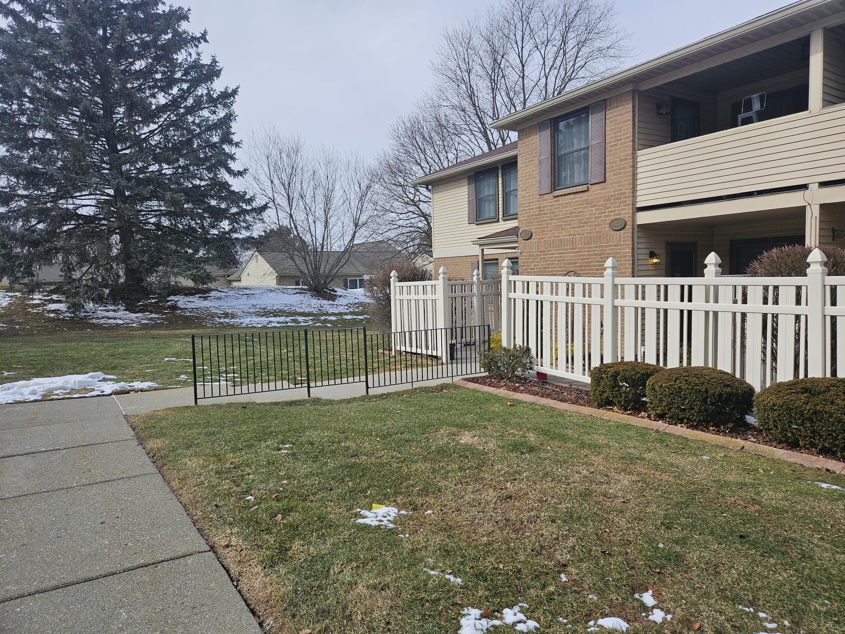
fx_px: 561
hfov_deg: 73.9
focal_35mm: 23
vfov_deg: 58.9
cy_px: 317
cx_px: 422
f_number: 1.8
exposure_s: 1/1936
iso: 25
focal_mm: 5.4
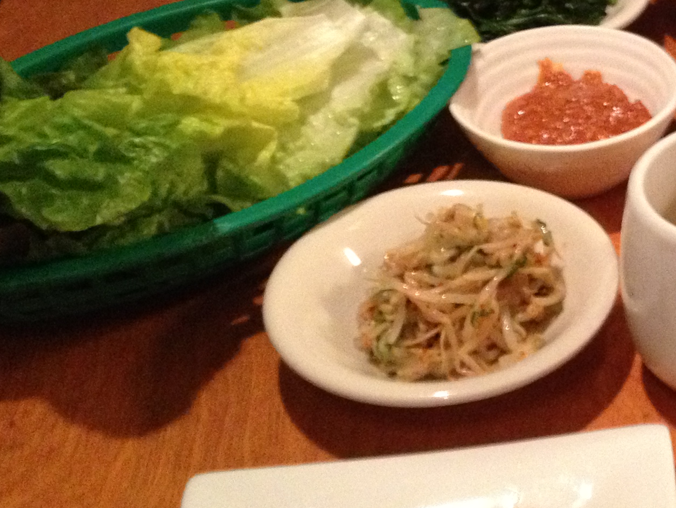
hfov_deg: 19.9
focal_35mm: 91
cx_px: 866
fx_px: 1778
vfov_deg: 16.2
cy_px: 198
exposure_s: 1/20
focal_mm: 4.28
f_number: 2.4
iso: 400
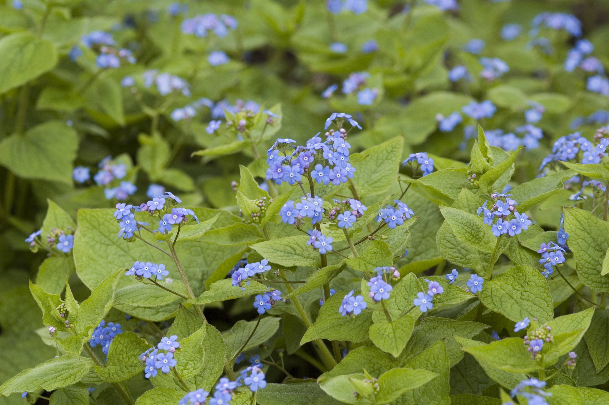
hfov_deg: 13.1
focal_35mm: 158
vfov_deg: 8.7
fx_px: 2662
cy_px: 202
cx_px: 304
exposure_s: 1/80
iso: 200
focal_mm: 105
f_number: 7.1
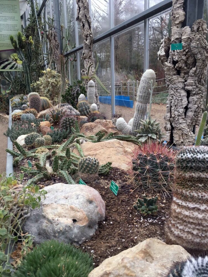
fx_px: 240
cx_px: 106
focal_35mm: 30
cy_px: 143
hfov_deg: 46.8
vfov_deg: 60.0
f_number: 2.2
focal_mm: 4.15
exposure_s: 1/33
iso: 125
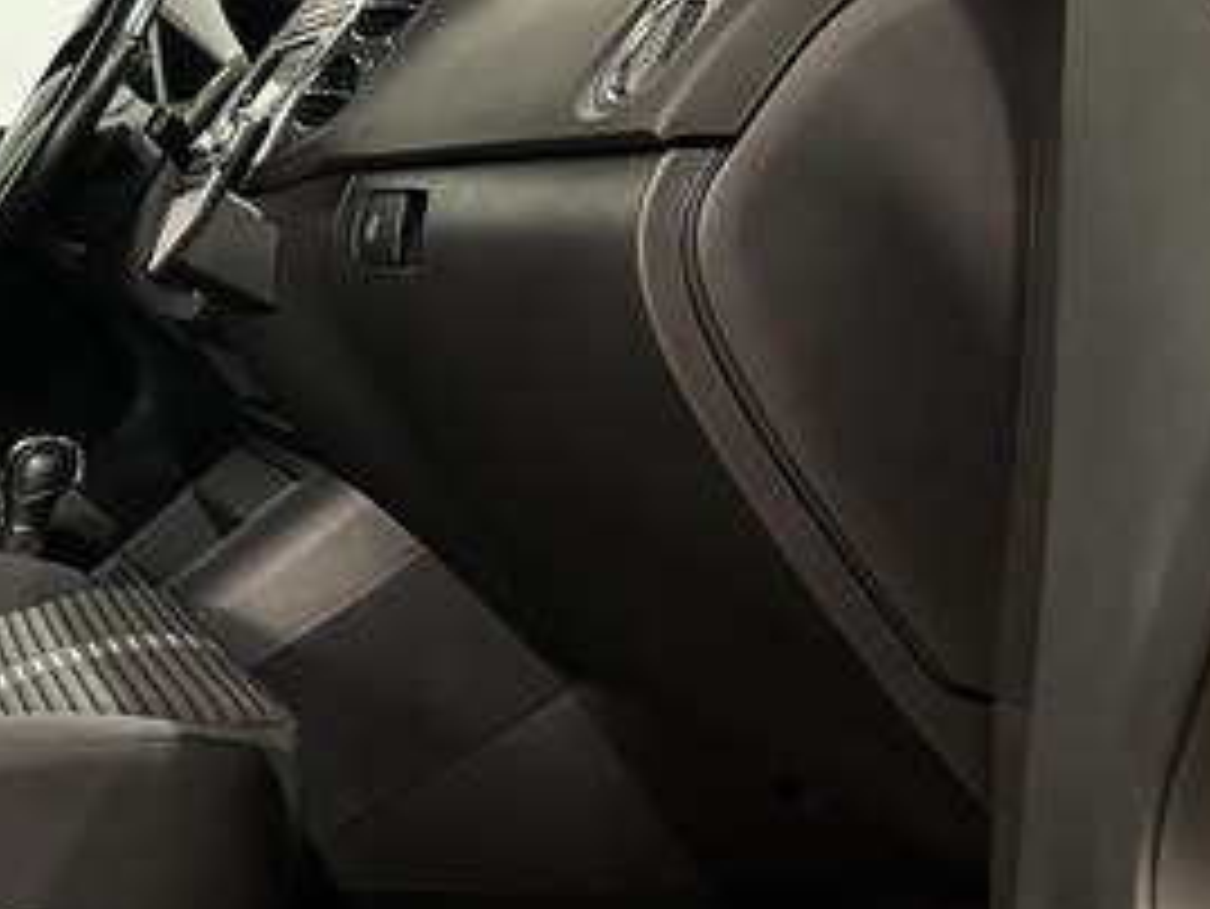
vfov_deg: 25.1
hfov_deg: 29.0
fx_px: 2028
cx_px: -216
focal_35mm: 58
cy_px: 302
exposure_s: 1/40
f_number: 1.8
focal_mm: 6.86
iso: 1000
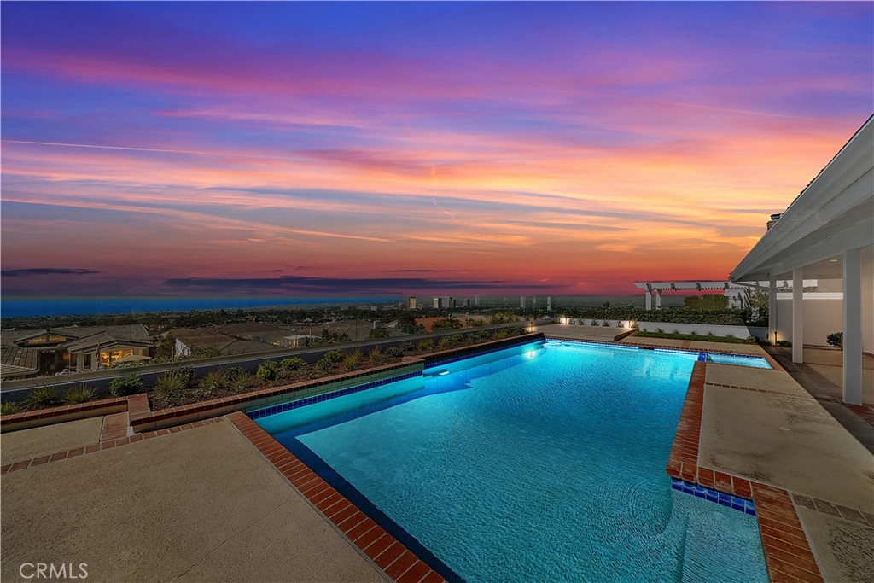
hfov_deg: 112.6
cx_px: 437
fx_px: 291
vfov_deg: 90.0
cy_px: 292
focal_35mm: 12
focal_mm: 12
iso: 100
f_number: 16
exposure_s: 1/80
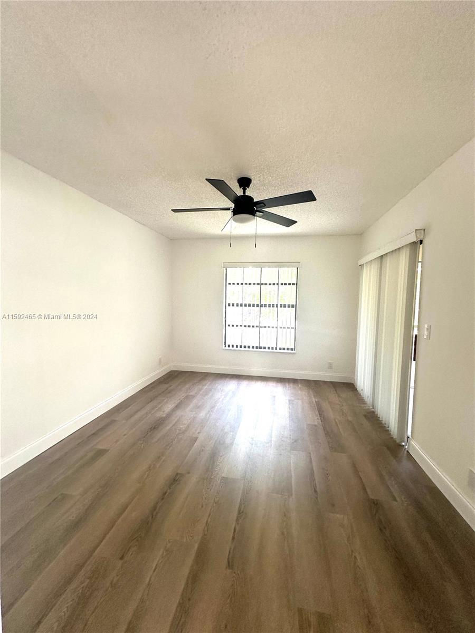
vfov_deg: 102.1
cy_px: 316
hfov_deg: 85.7
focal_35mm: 14
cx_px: 238
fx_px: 256
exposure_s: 1/120
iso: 160
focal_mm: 2.22
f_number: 2.2
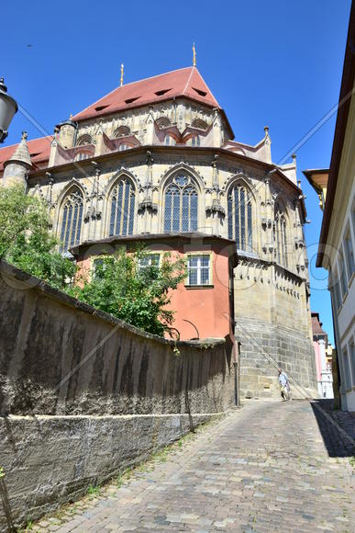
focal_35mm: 27
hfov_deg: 48.0
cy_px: 266
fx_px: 399
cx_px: 178
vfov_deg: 67.4
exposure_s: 1/100
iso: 100
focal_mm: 18
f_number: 10
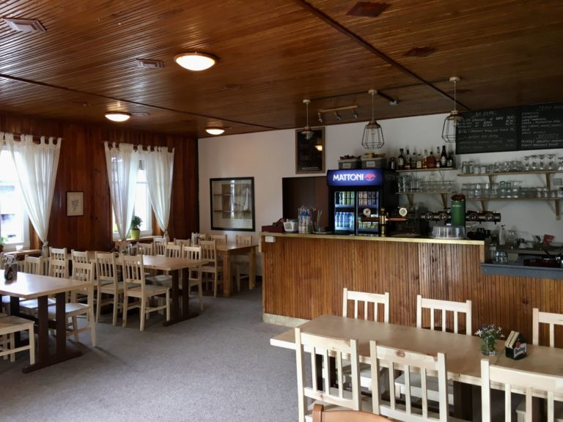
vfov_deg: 48.2
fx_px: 472
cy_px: 211
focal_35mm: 29
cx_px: 282
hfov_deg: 61.7
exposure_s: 1/33
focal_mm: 4.15
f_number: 2.2
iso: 80
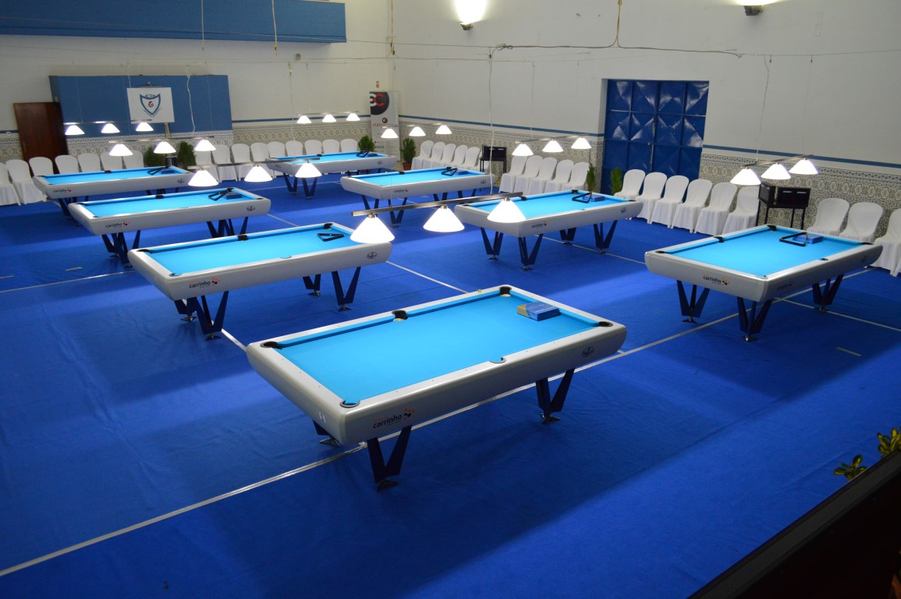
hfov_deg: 67.4
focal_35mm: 27
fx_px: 675
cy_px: 300
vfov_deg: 47.9
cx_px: 450
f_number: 3.5
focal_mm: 18
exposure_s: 1/60
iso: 1100
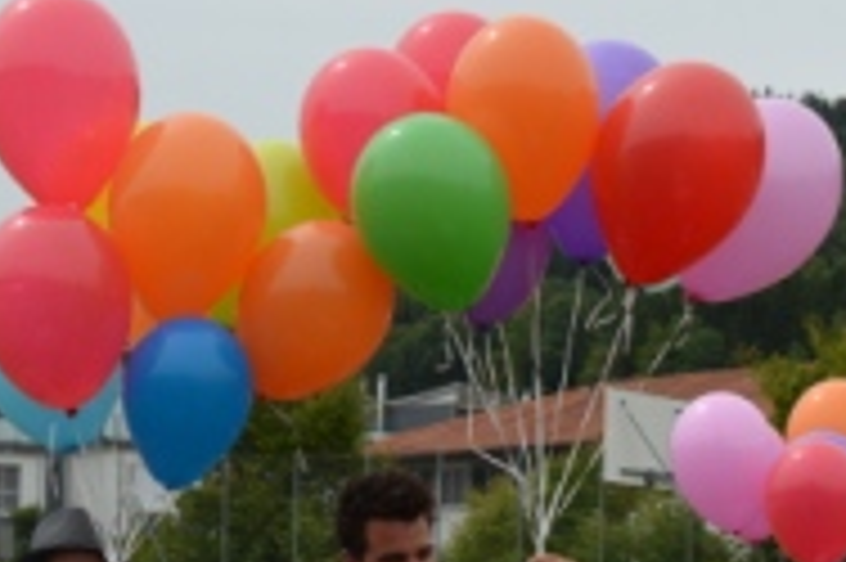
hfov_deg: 20.4
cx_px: 346
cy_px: 645
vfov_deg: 13.3
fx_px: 2348
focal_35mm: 100
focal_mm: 28
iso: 100
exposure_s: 1/250
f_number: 8
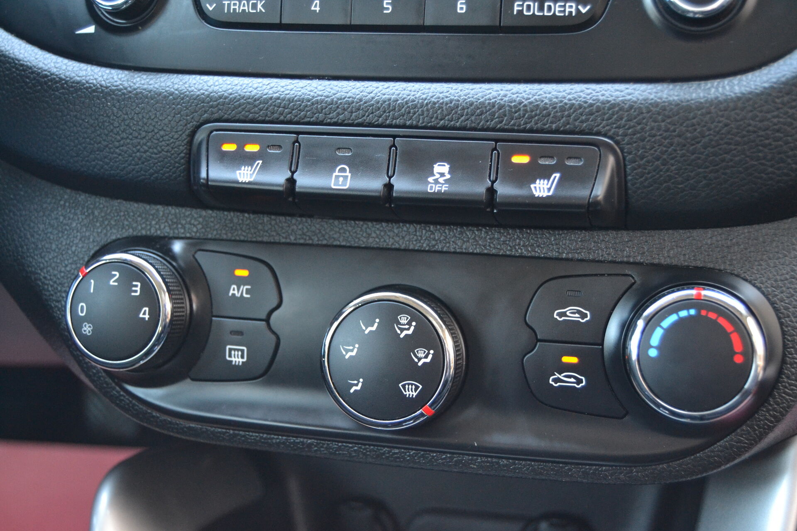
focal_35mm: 46
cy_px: 266
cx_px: 398
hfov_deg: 42.3
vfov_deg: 28.9
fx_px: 1029
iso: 2000
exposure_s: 1/60
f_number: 4.2
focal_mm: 31
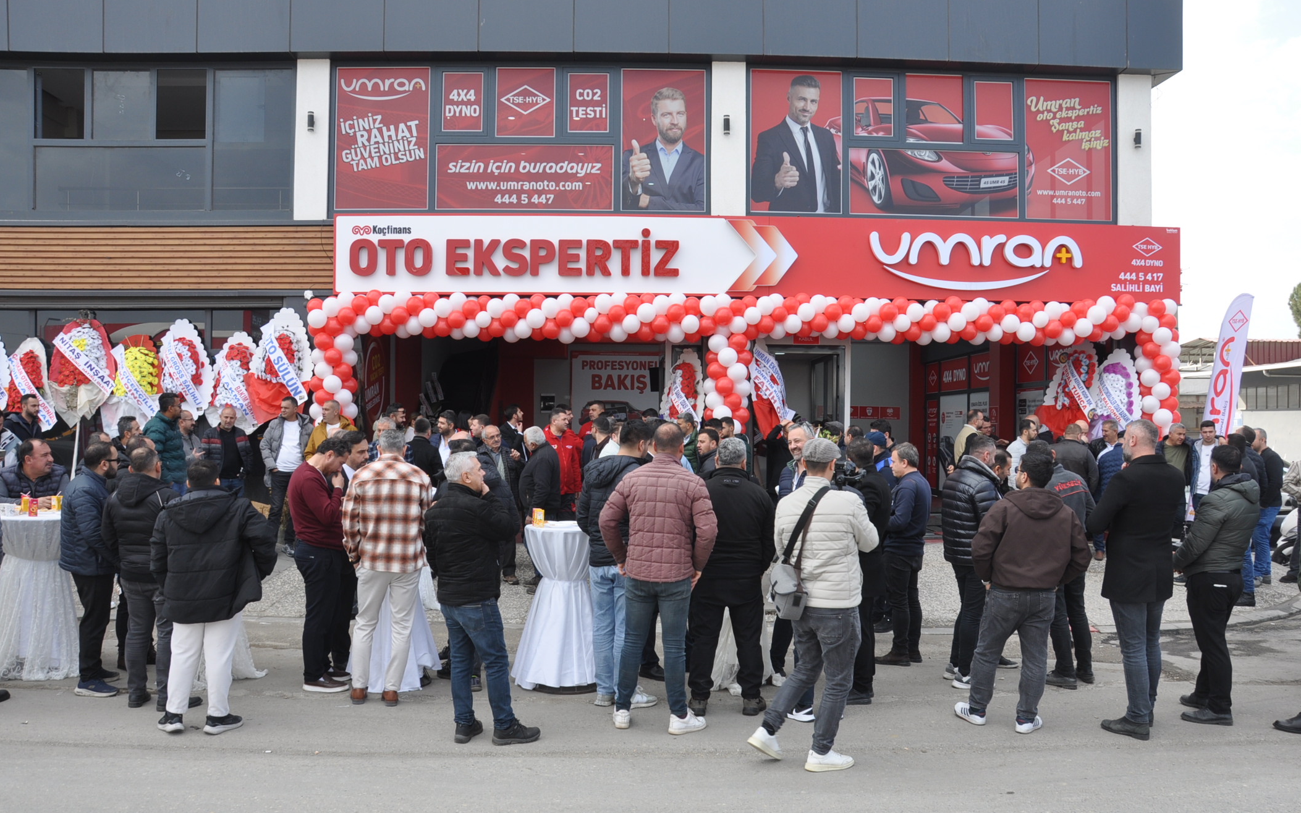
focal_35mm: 28
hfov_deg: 66.5
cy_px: 436
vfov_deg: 44.5
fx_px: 993
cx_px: 642
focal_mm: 18
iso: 200
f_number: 9
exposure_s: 1/100
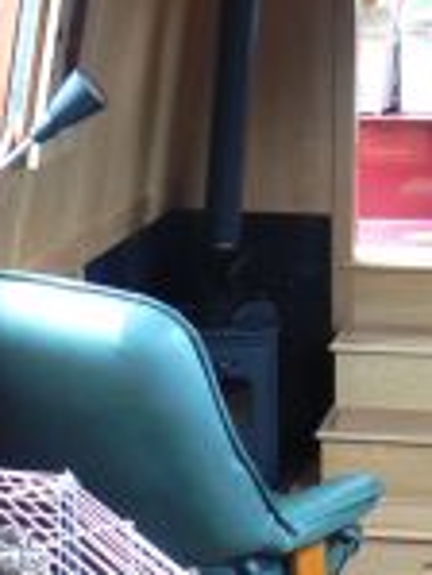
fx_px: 1446
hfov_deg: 16.4
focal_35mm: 87
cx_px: 505
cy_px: 69
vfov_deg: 22.0
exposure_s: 1/25
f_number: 2.8
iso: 200
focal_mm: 6
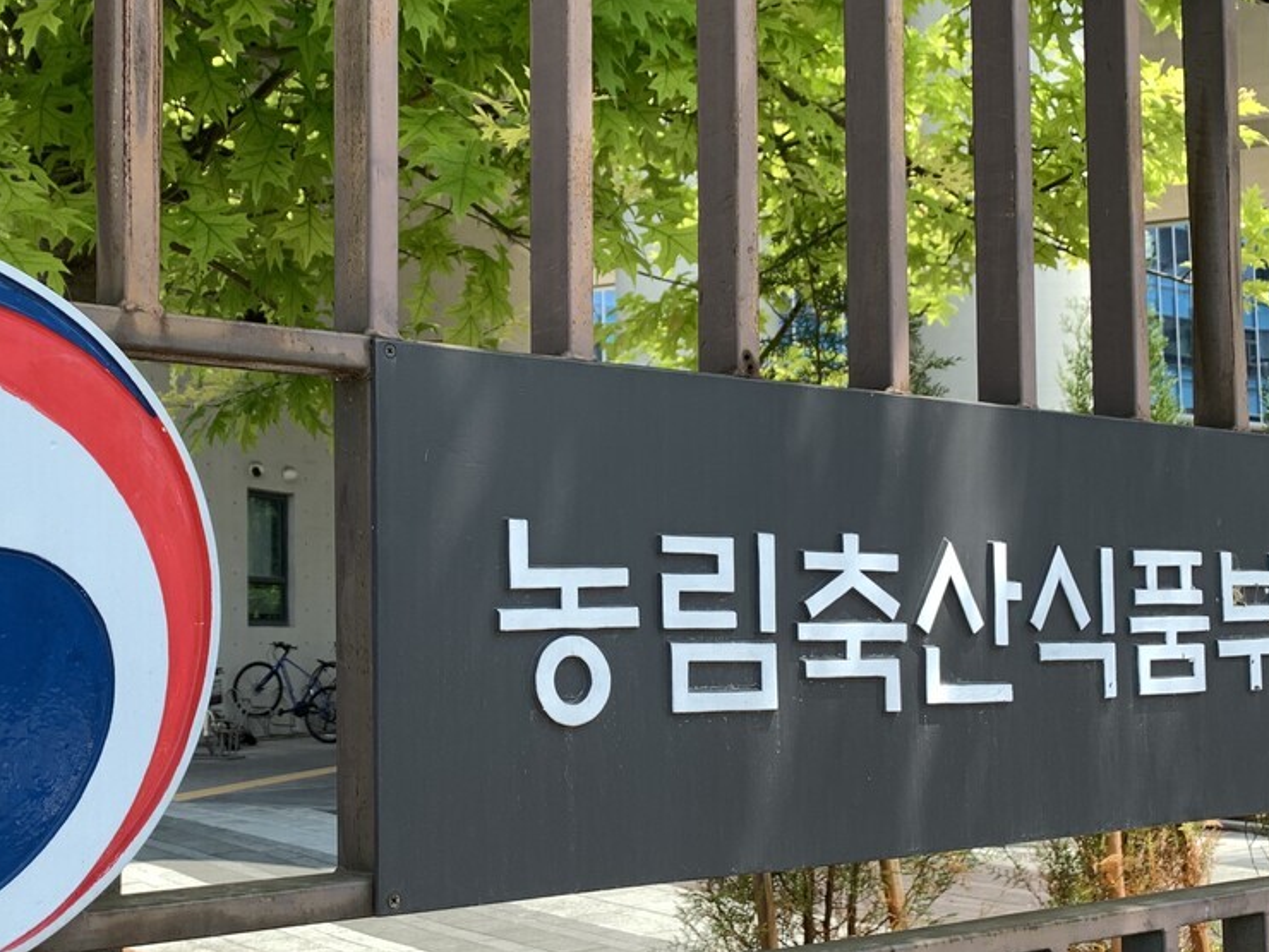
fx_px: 1650
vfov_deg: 32.1
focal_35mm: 45
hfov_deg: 41.6
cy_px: 545
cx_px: 437
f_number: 1.8
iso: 25
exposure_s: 1/842
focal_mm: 4.25
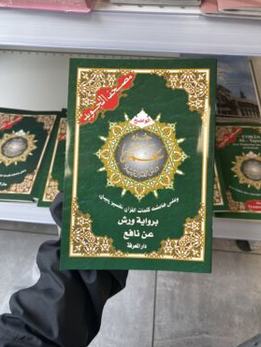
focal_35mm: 28
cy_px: 164
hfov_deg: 49.8
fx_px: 281
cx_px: 131
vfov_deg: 63.3
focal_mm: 5.96
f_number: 1.6
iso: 50
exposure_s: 1/100
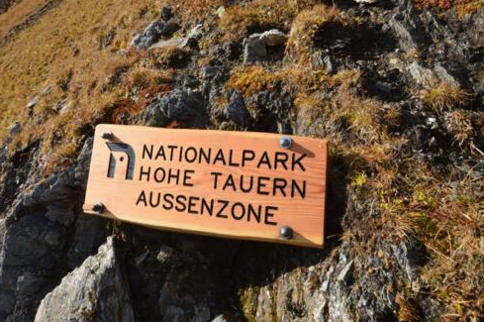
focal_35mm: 23
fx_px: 313
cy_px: 137
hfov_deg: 75.2
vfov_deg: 54.1
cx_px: 221
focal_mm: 11.5
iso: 400
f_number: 11
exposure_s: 1/320
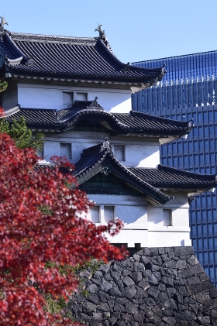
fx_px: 1666
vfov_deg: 11.2
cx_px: 88
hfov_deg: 7.5
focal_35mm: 184
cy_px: 161
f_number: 6.3
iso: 320
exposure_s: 1/640
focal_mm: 86
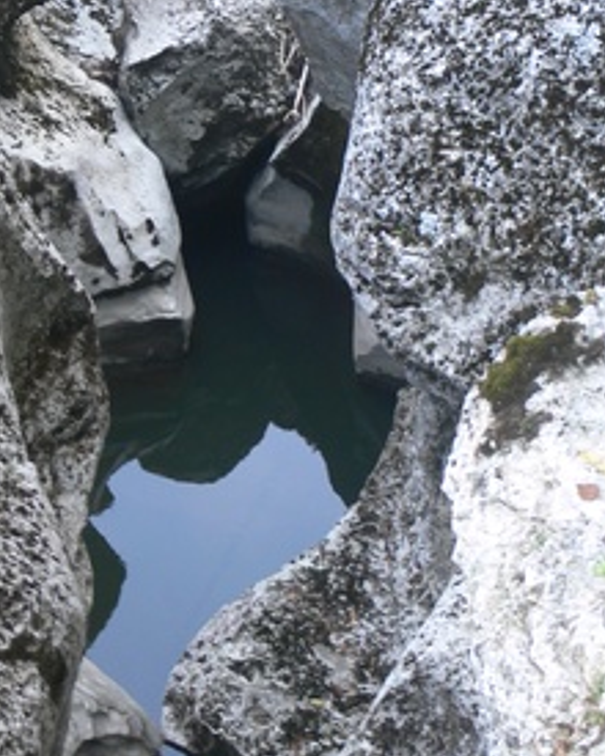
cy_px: 236
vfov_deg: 19.3
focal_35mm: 99
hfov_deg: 15.5
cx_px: 249
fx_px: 2216
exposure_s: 1/30
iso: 80
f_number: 3.2
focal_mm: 10
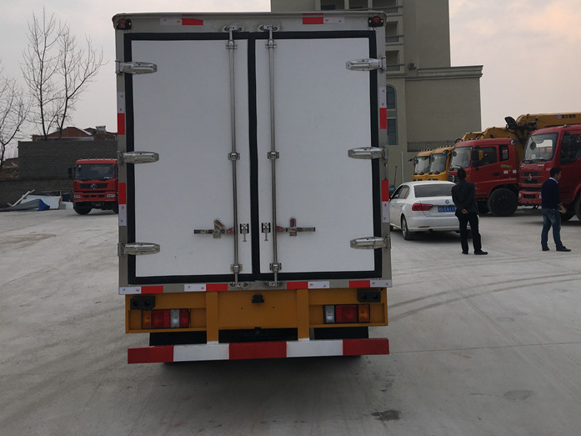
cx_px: 291
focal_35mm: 36
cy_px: 173
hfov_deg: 51.3
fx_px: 604
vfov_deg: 39.5
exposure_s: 1/1068
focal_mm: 4.15
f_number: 2.2
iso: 25
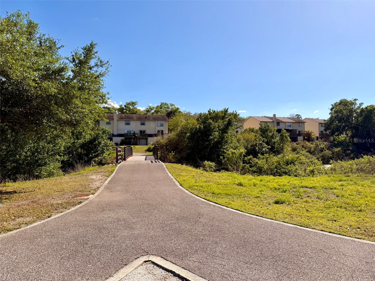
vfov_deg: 56.8
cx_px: 188
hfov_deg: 71.6
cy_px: 140
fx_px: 260
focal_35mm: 24
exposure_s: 1/7353
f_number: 1.78
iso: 80
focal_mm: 6.76
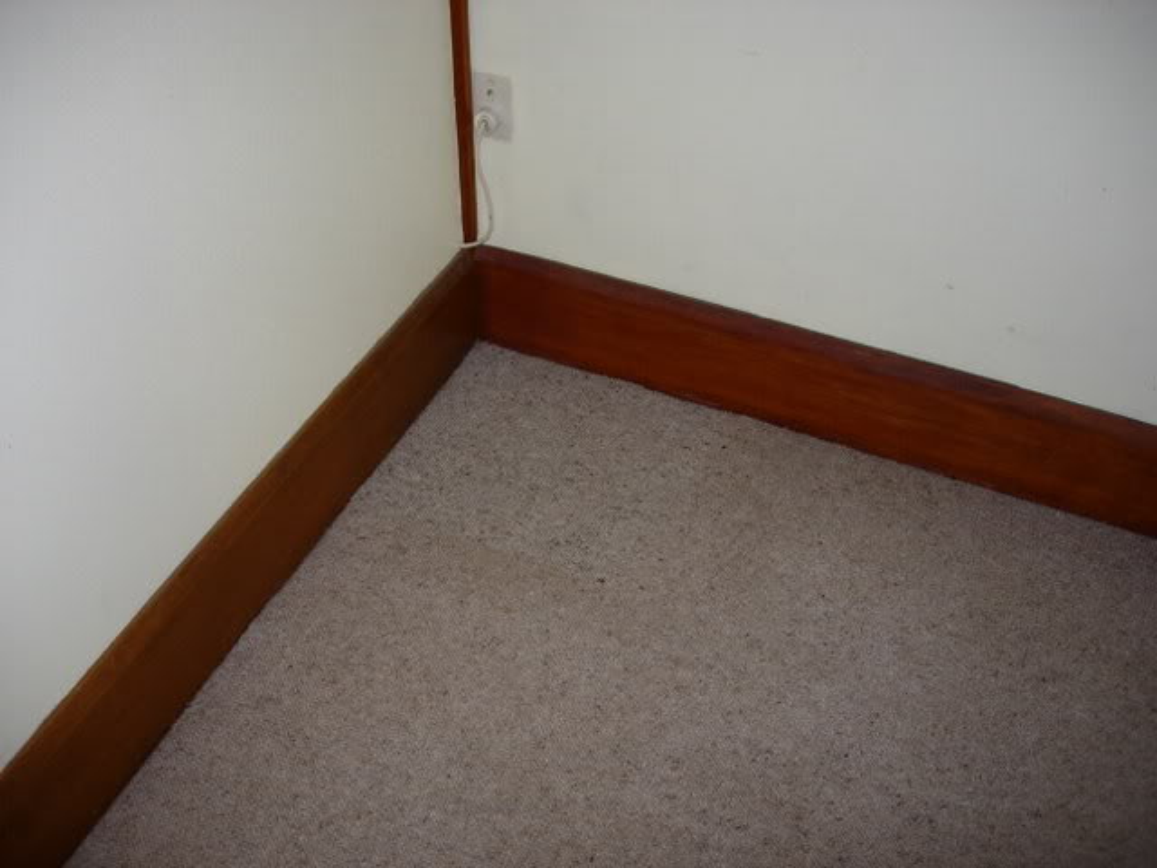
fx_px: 1270
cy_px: 434
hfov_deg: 49.0
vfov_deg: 37.7
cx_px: 578
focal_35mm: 38
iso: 79
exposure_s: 1/64
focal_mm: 7.8
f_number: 2.8
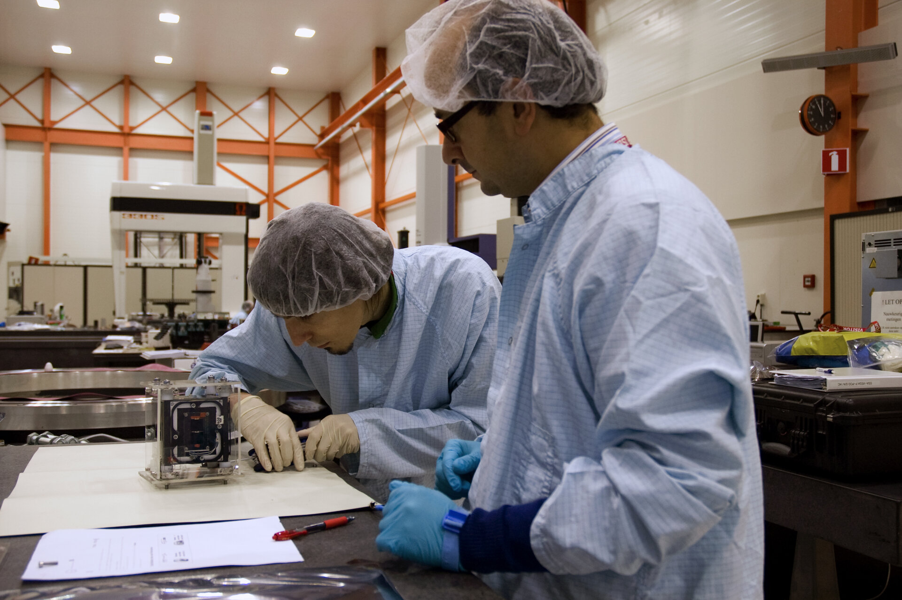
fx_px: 901
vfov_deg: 36.8
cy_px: 300
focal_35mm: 36
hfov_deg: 53.2
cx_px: 451
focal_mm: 24
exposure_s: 1/60
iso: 200
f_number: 3.8
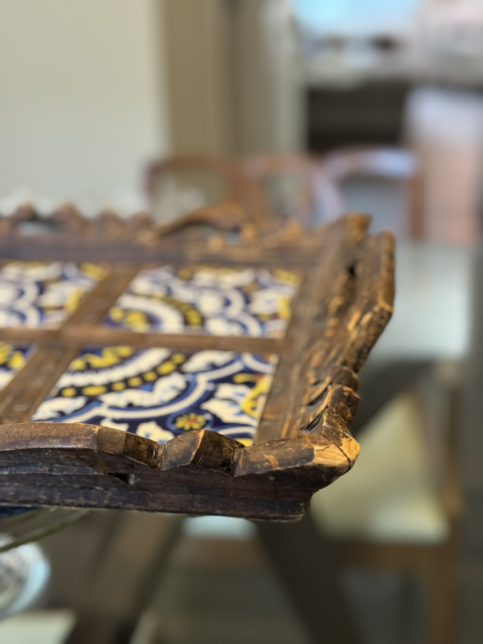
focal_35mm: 48
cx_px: 242
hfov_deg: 30.3
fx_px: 893
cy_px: 322
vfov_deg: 39.7
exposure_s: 1/40
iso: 200
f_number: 1.78
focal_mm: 6.76
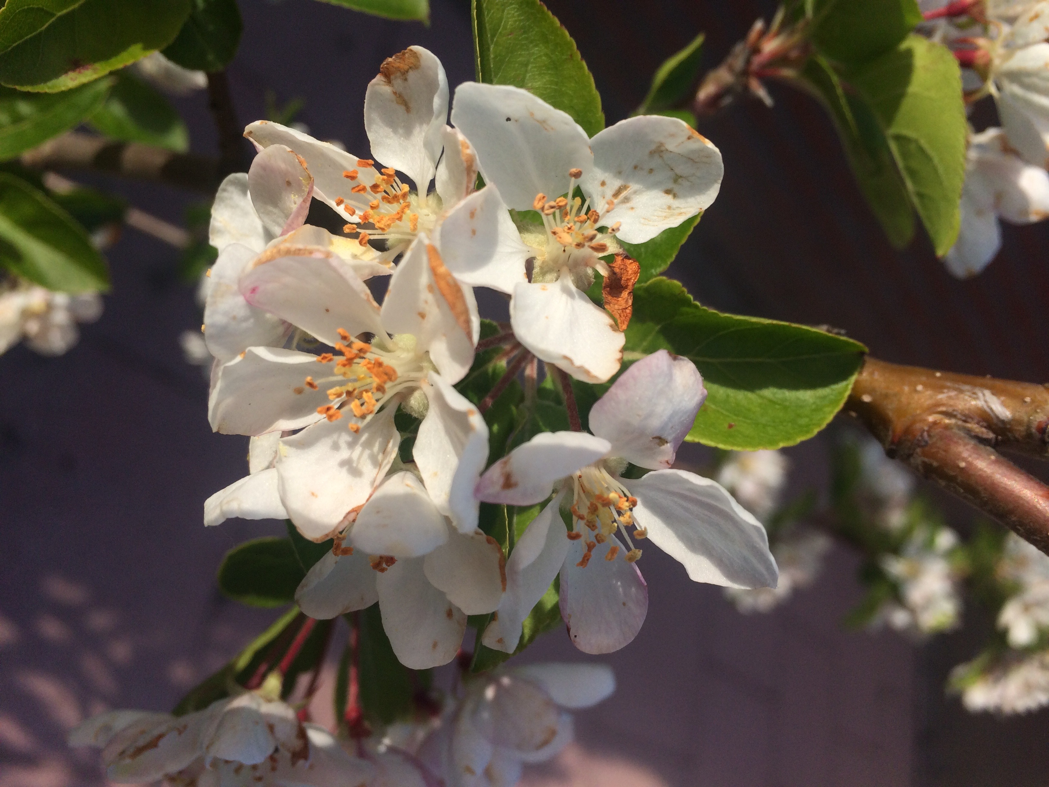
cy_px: 394
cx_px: 524
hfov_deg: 61.7
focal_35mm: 29
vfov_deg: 48.2
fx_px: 879
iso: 32
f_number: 2.2
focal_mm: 4.15
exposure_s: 1/1520
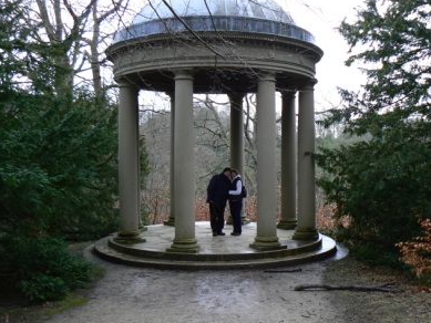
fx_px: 498
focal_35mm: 40
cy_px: 175
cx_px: 233
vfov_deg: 36.0
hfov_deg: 46.7
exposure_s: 1/50
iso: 80
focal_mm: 6
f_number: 3.2
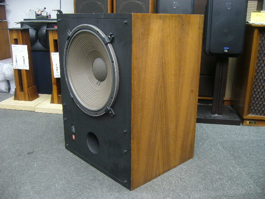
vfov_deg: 40.7
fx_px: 268
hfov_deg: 52.6
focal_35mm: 35
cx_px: 132
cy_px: 100
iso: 200
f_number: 2.8
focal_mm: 5.8
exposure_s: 1/8
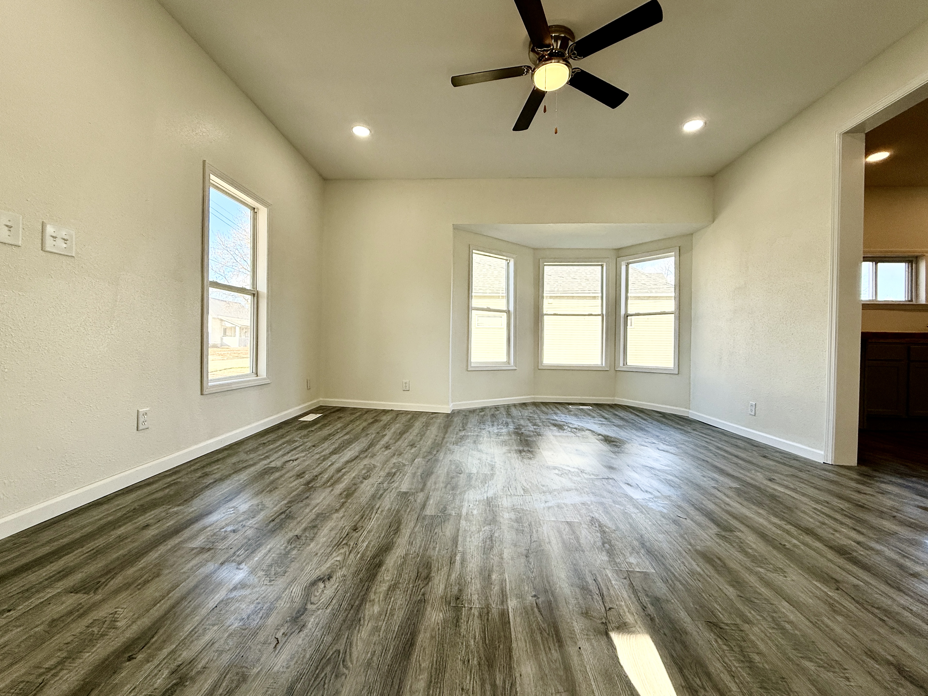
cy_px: 348
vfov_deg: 85.7
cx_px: 464
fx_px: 375
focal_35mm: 14
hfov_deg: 102.1
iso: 64
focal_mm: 2.22
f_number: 2.2
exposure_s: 1/258
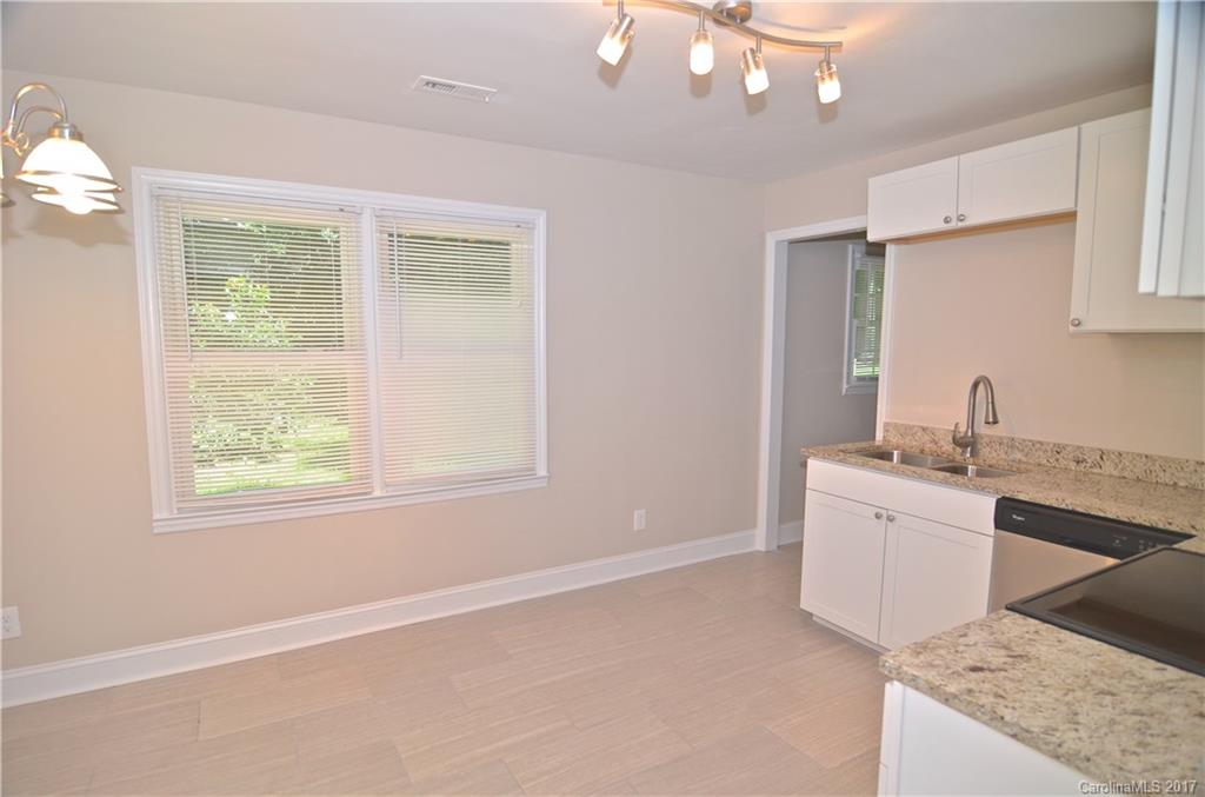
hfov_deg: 90.2
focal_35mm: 18
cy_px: 398
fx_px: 601
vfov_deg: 67.1
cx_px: 602
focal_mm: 12
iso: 200
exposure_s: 1/80
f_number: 4.5
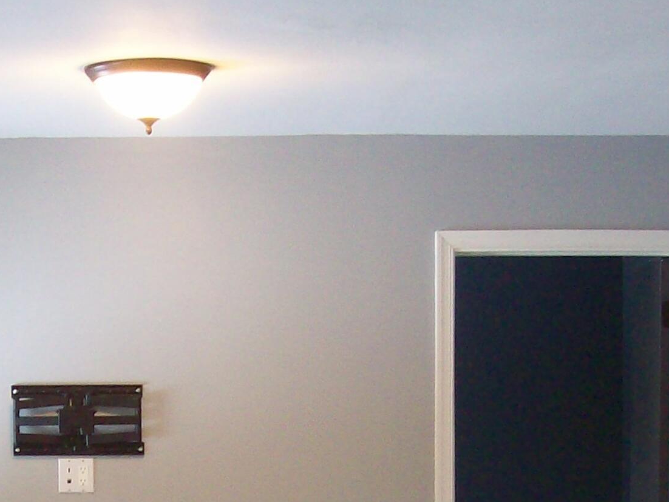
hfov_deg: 19.9
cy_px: 584
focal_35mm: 98
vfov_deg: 14.7
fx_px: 1894
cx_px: 189
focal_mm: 6
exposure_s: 1/8.23
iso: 160
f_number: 2.7
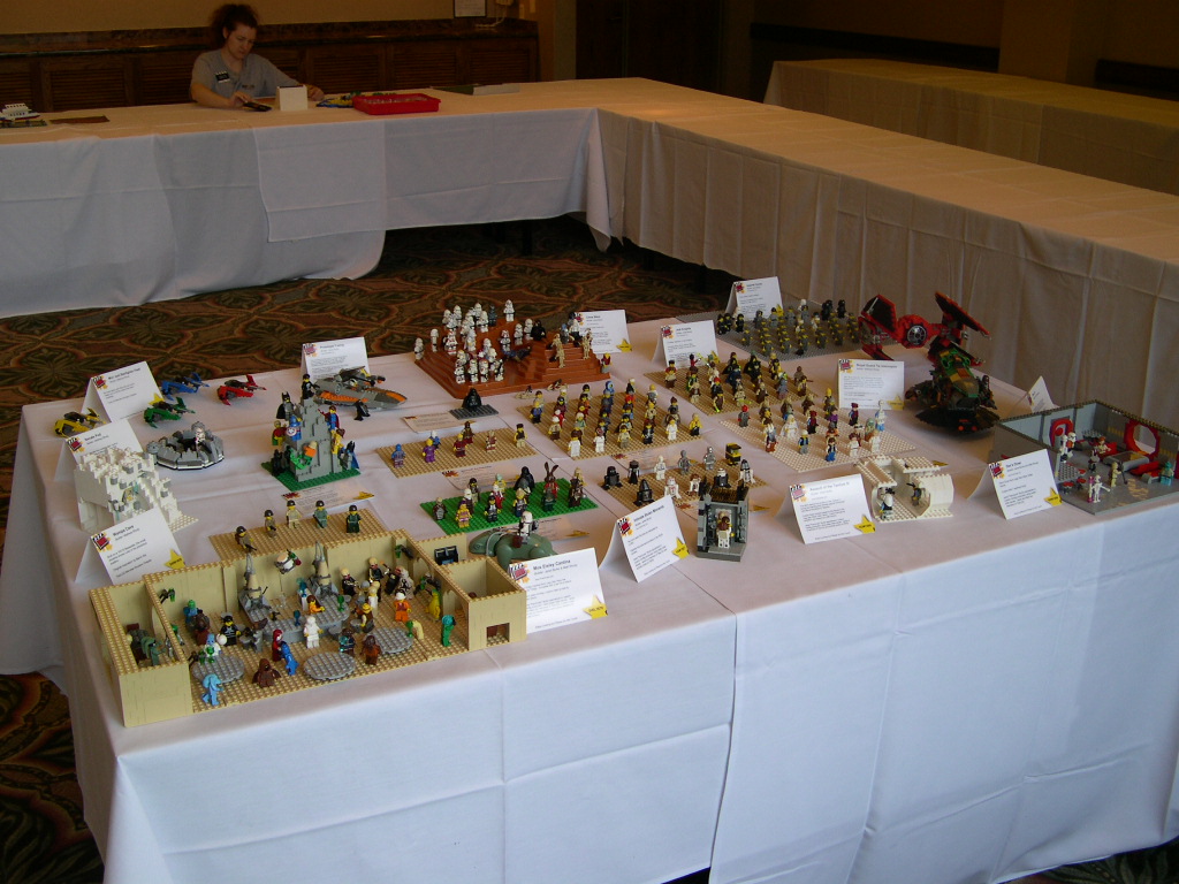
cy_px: 442
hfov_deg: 49.0
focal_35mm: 38
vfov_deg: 37.7
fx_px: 1294
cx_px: 590
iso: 100
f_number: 2.8
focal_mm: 8
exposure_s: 1/31.3
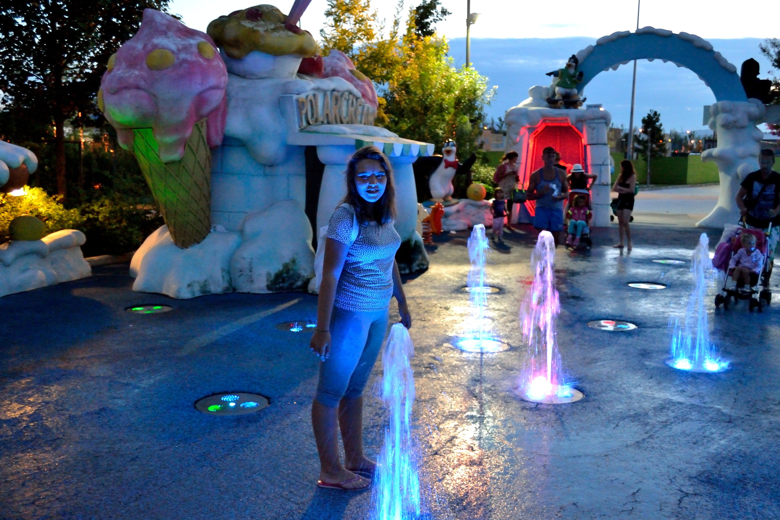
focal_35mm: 34
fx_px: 747
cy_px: 260
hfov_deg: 55.1
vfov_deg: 38.4
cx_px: 390
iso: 3200
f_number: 3.8
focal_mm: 23
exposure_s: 1/25
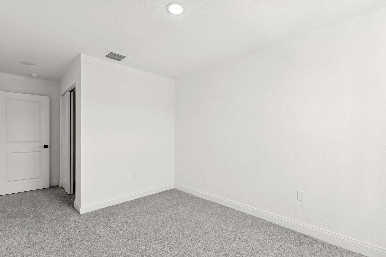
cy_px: 128
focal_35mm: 16
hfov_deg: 97.5
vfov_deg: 74.4
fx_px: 169
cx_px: 193
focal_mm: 15.8
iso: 160
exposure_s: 1/8
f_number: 8
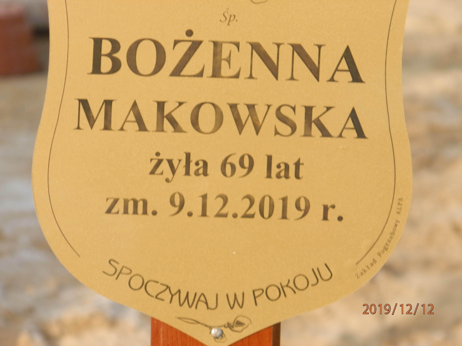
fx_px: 5299
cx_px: 231
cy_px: 173
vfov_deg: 3.7
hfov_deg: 5.0
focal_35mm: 397
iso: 160
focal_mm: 70.9
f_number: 5.7
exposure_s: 1/250
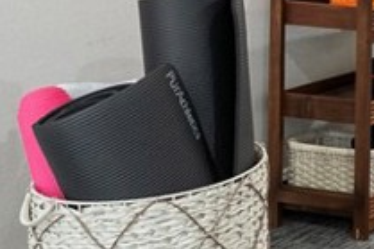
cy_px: -166
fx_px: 1069
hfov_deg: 14.8
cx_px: 827
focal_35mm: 103
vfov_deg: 12.4
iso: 8000
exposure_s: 1/8
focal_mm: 21
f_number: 9
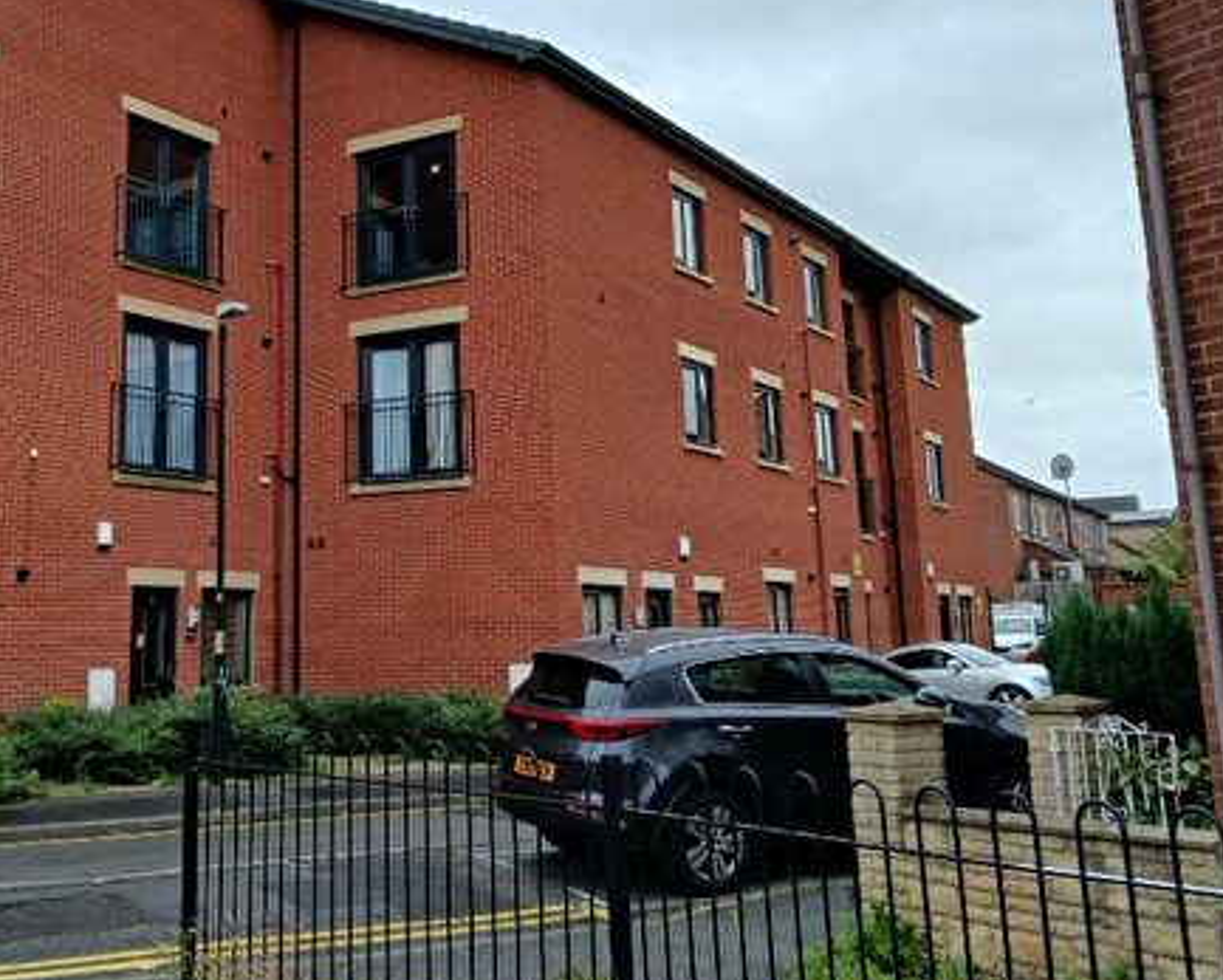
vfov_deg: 35.9
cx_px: 350
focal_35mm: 41
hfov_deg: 43.7
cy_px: 273
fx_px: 1485
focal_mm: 3.98
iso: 20
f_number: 1.8
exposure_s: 1/176
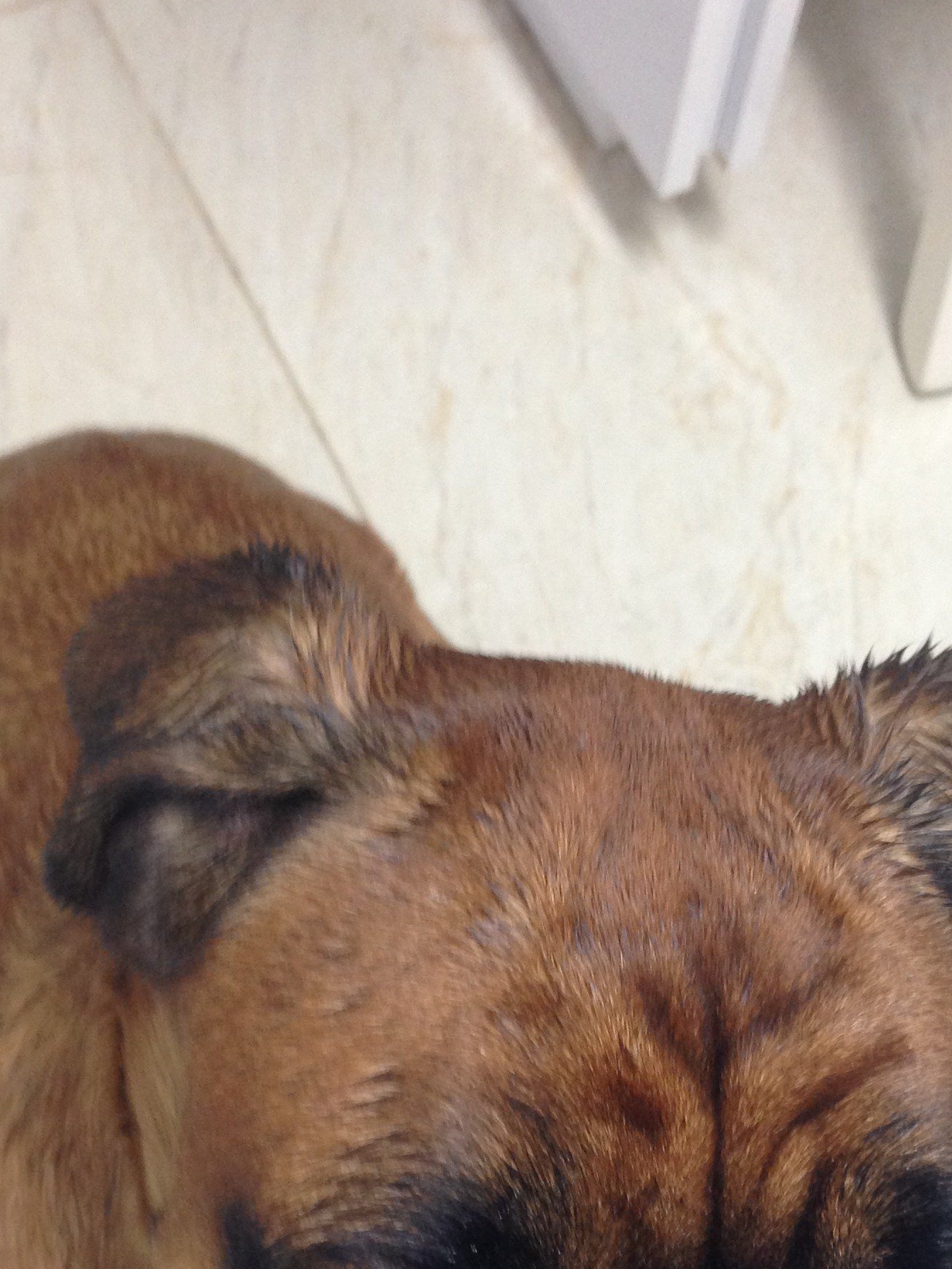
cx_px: 575
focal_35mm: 60
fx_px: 2200
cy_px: 1048
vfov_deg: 31.2
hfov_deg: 24.4
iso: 125
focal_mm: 4.12
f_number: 2.4
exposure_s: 1/20
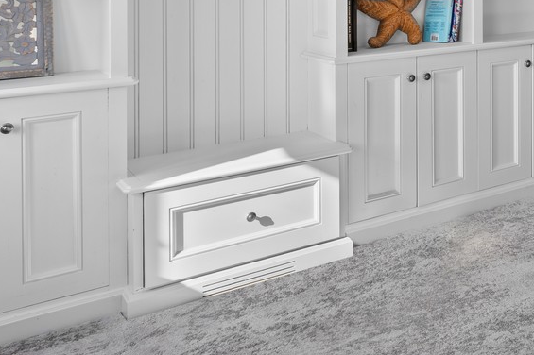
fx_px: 756
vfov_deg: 24.5
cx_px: 672
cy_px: -42
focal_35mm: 51
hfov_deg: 31.3
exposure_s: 1/4
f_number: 8
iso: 125
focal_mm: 16
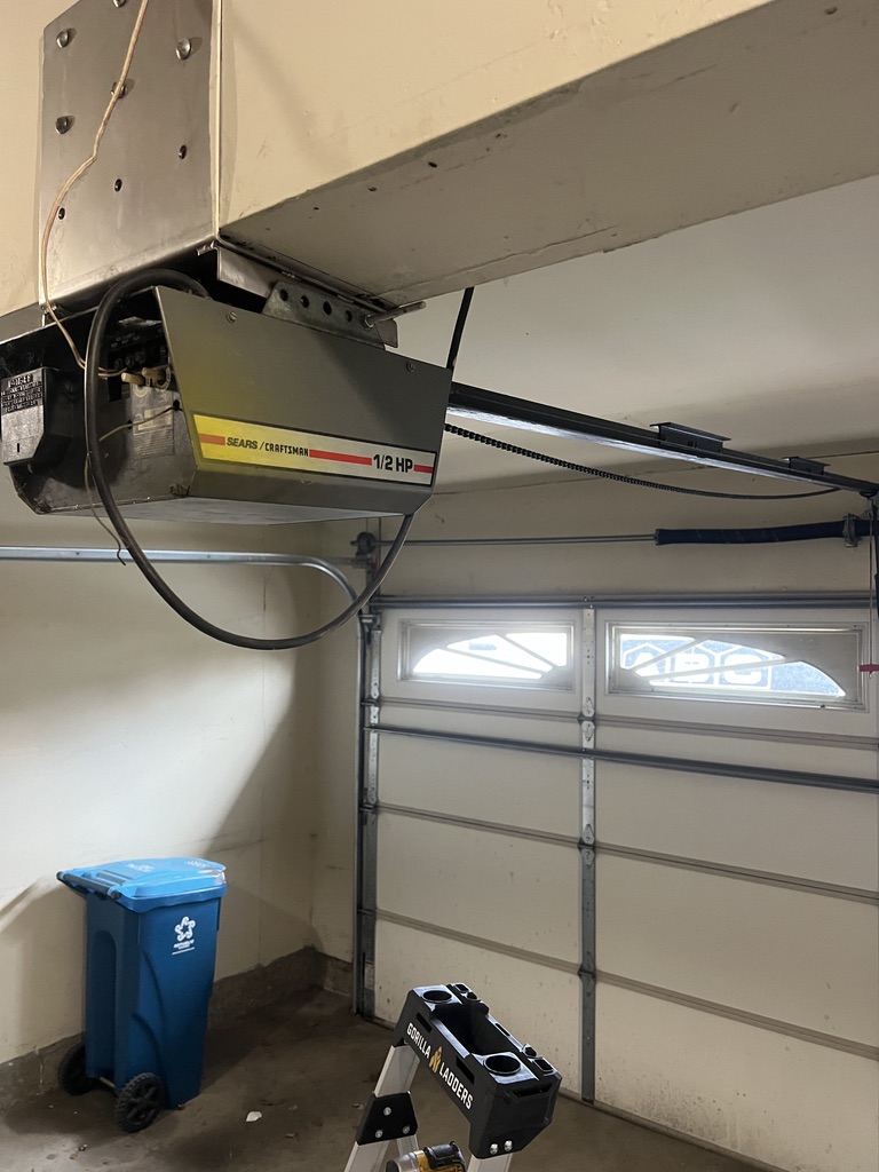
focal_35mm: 26
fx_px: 880
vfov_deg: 67.3
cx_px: 440
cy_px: 586
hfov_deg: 53.1
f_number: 1.5
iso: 400
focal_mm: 5.7
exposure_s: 1/60
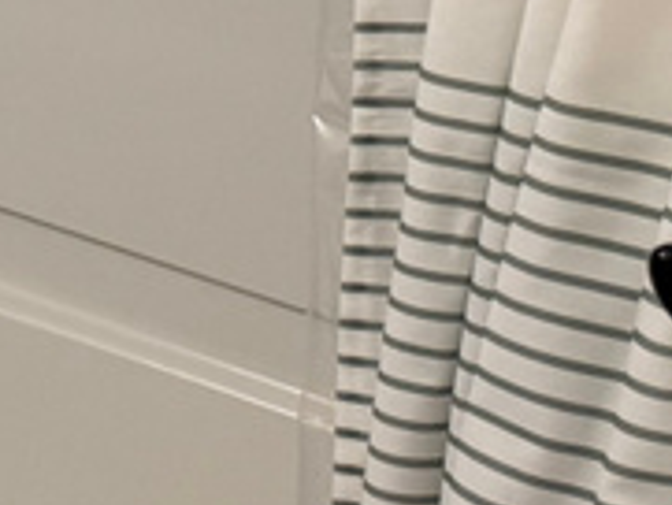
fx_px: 2642
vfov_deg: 10.6
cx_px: -1054
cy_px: -186
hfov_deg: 11.4
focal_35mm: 136
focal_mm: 6.76
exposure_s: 1/60
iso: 400
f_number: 1.78
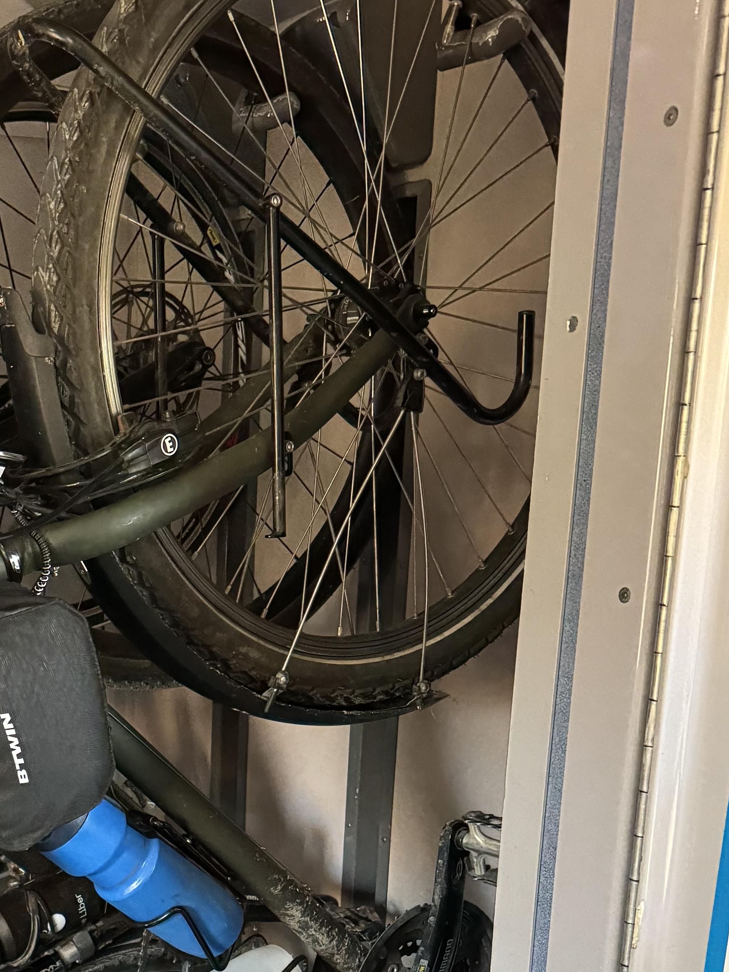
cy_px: 840
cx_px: 75
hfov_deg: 27.5
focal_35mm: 51
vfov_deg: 35.7
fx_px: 1432
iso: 800
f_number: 1.78
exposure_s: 1/40
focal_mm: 6.76
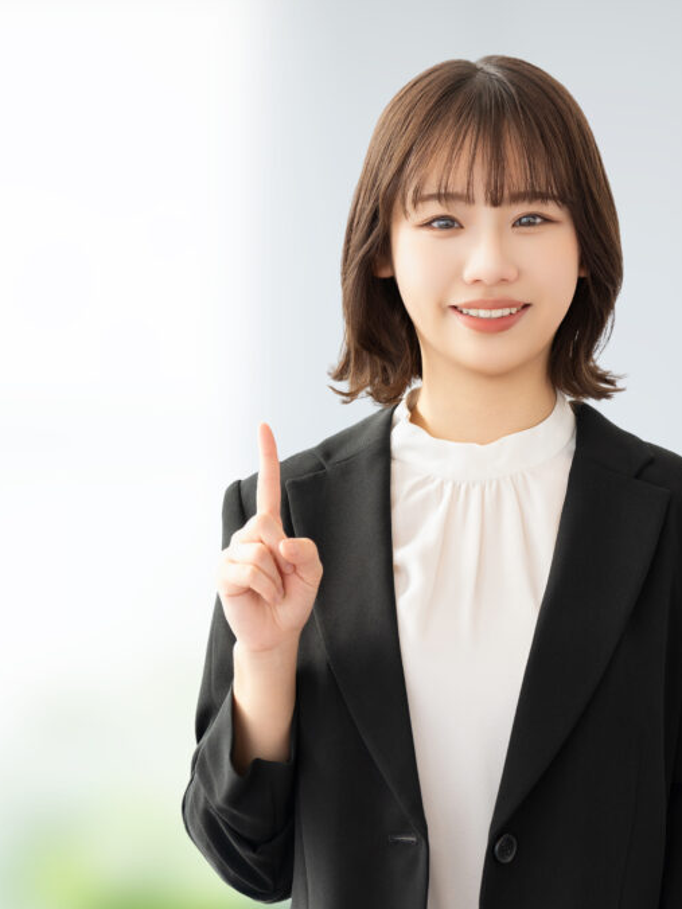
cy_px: 455
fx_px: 2679
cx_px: 487
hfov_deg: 14.5
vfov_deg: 19.3
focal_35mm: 102
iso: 200
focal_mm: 70
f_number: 2.8
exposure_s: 1/250
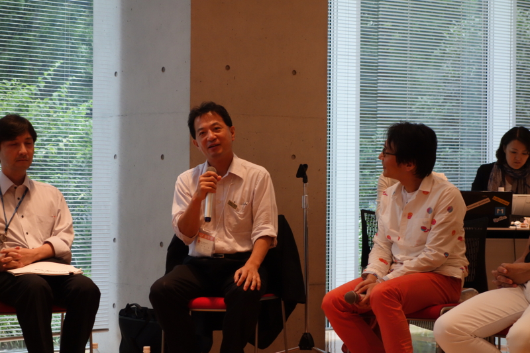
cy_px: 176
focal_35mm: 98
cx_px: 265
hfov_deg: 20.8
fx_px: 1442
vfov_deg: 14.0
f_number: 4.9
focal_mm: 36.58
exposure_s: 1/80
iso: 800
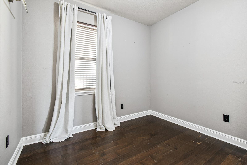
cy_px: 82
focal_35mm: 15
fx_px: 103
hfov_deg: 100.4
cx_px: 124
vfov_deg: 77.3
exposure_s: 1/3.33
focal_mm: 10
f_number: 7.1
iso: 100
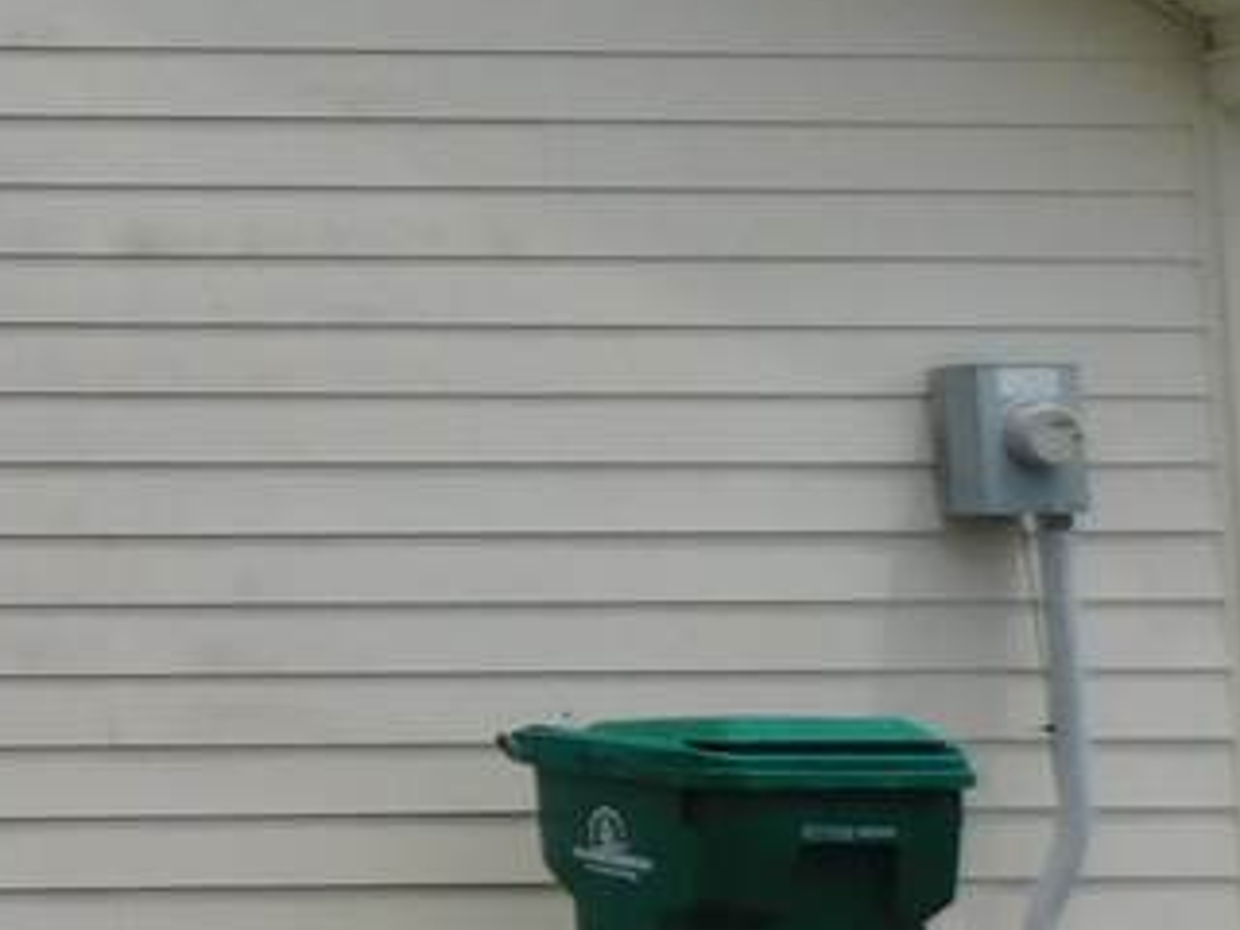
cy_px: 217
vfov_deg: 16.0
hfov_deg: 16.7
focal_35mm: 92
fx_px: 3296
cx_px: -1162
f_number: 6
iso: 125
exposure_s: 1/400
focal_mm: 4
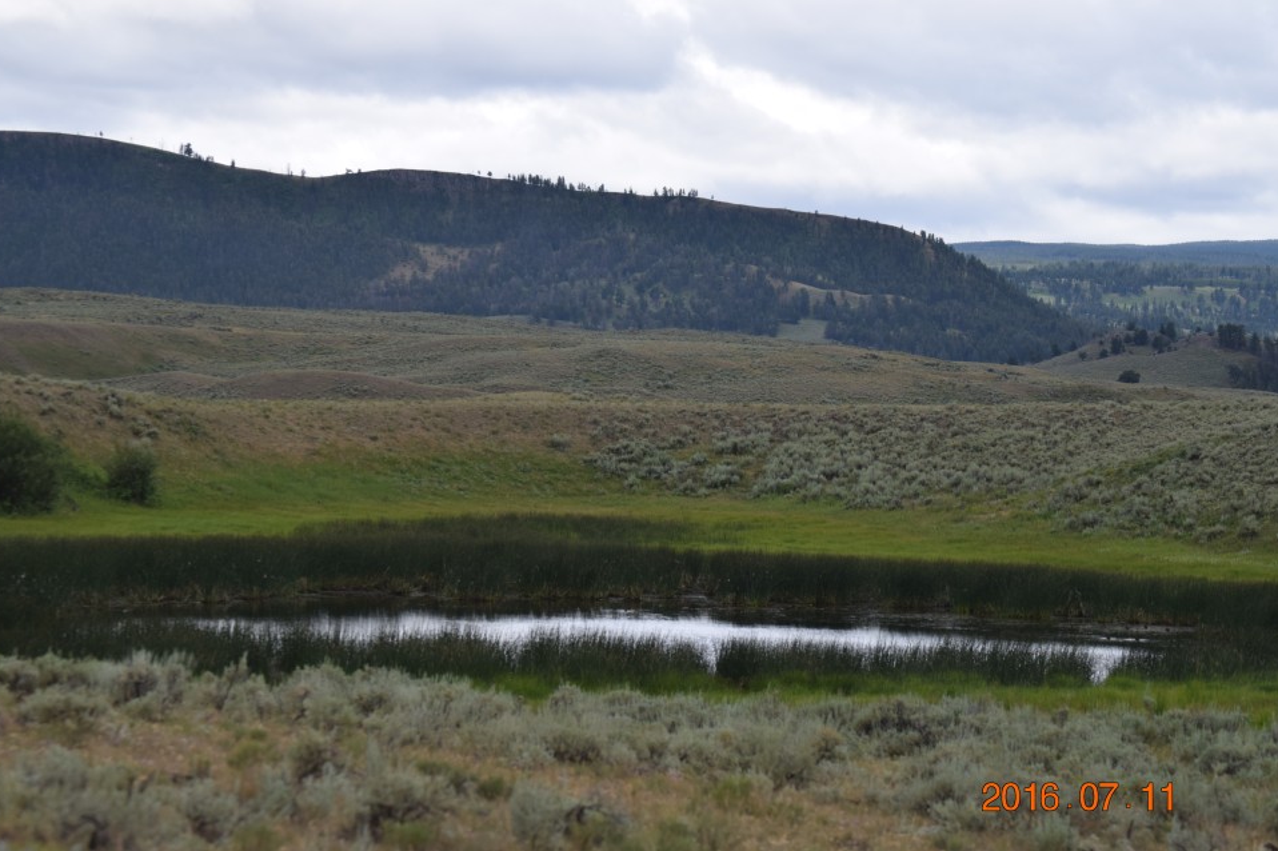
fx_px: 4436
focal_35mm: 125
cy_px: 411
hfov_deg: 16.4
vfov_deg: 11.0
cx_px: 623
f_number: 6.3
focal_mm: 78
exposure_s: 1/640
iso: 200
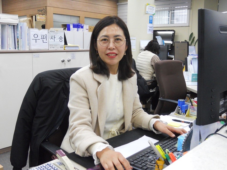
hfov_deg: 51.4
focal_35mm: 36
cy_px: 85
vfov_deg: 39.7
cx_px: 114
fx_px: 236
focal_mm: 6.4
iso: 640
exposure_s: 1/125
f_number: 3
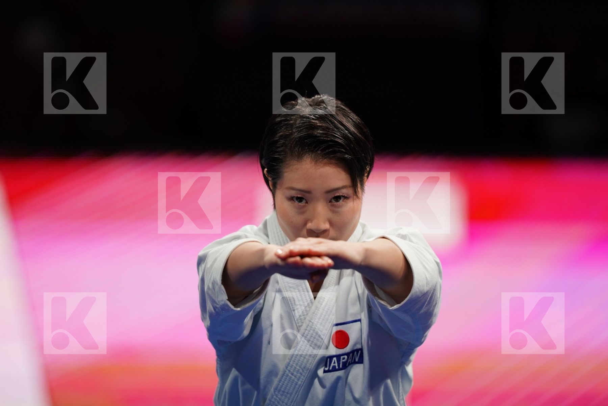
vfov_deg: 3.4
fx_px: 6755
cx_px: 304
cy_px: 203
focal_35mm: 400
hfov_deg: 5.2
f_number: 2.8
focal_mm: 400
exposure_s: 1/500
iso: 1000
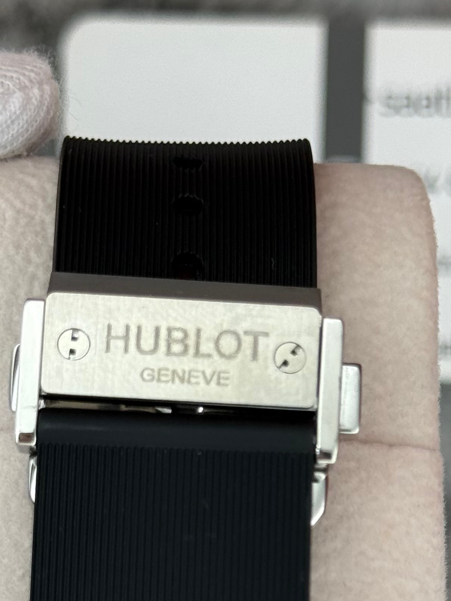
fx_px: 2136
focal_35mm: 123
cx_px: 251
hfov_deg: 12.0
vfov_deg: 15.8
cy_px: 533
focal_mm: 6.76
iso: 64
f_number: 1.78
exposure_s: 1/747
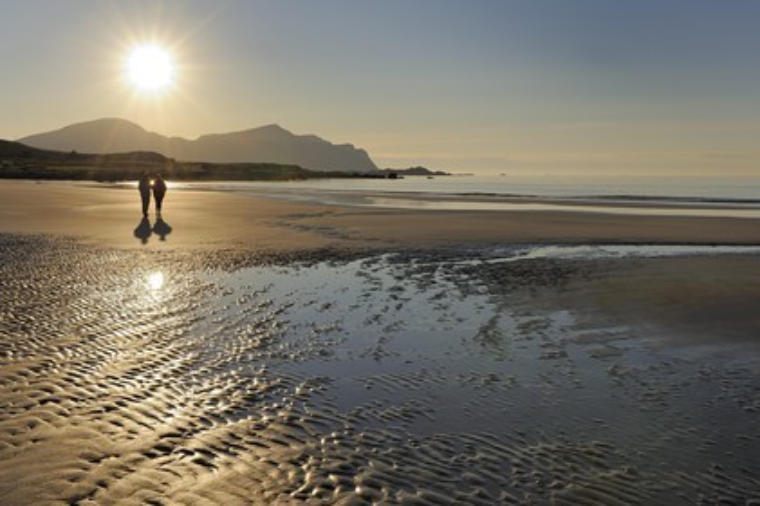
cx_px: 380
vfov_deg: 37.8
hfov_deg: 54.5
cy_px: 253
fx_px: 738
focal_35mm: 35
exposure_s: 1/250
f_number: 18
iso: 200
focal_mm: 35
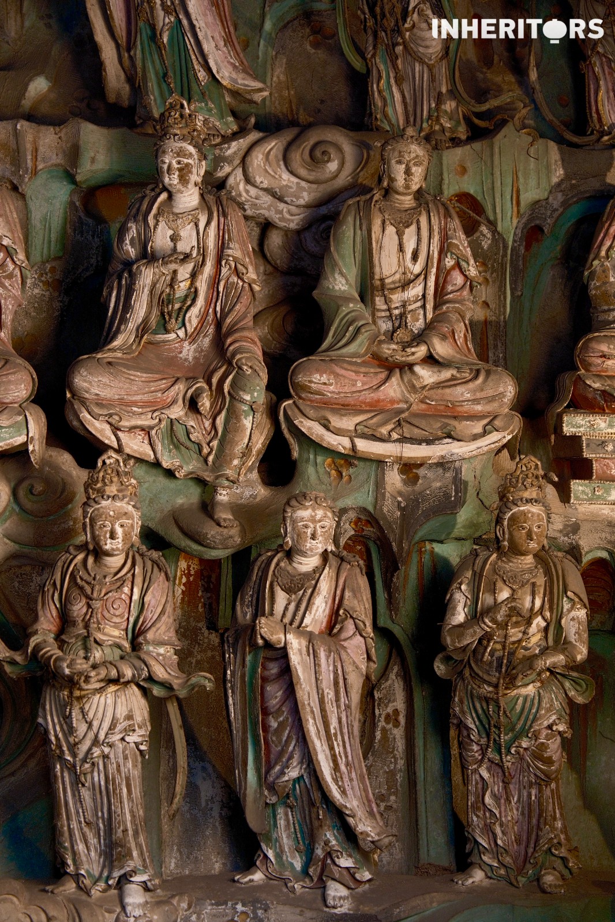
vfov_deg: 29.7
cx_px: 308
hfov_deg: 20.0
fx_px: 1742
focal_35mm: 68
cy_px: 461
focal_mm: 45.5
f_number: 2.8
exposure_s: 1/70
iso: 640
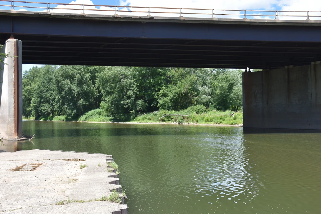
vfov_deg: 34.2
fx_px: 348
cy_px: 107
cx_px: 160
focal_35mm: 39
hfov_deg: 49.6
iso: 320
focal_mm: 26
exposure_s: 1/500
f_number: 8
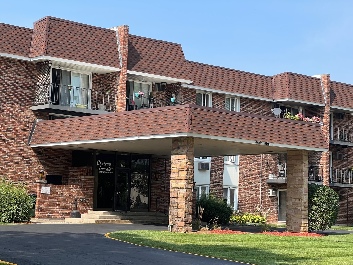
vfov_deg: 19.1
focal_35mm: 77
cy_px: 132
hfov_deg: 25.3
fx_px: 785
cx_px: 176
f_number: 2.8
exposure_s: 1/508
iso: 32
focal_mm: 9
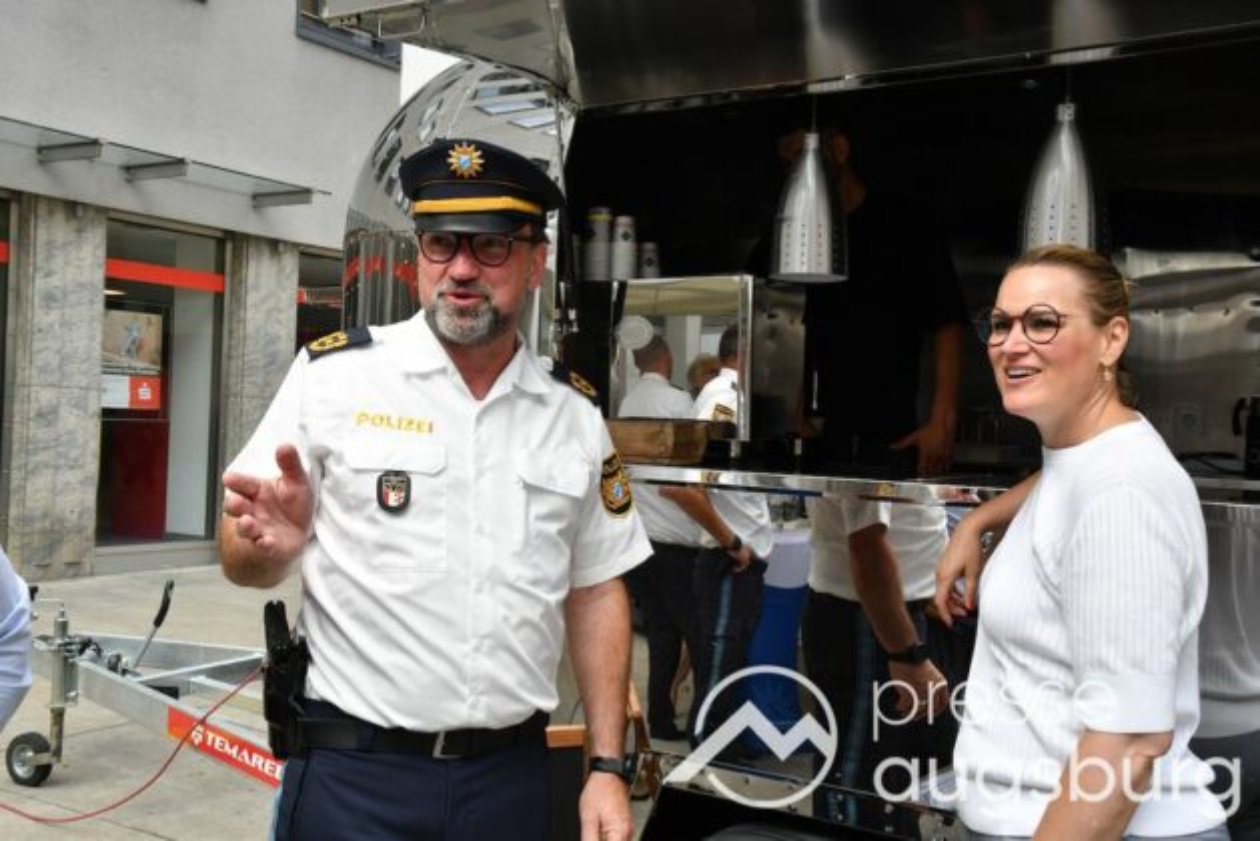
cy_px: 420
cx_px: 630
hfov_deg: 51.3
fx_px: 1313
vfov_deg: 35.5
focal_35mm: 38
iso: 1000
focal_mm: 25
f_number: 11
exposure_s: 1/500
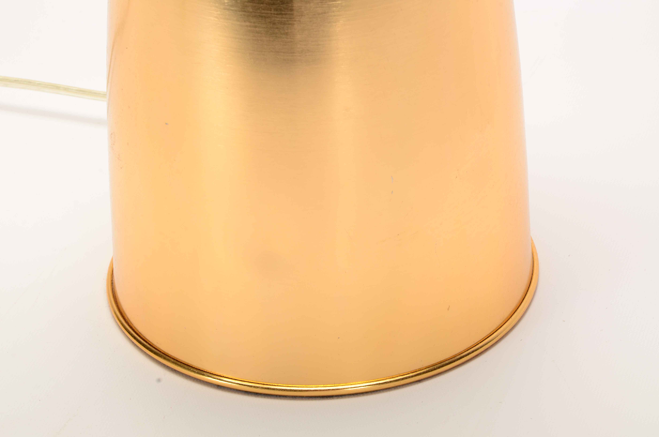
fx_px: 2877
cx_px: 330
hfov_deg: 13.1
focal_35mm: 158
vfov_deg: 8.7
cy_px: 218
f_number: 16
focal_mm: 105
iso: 200
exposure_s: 1/160
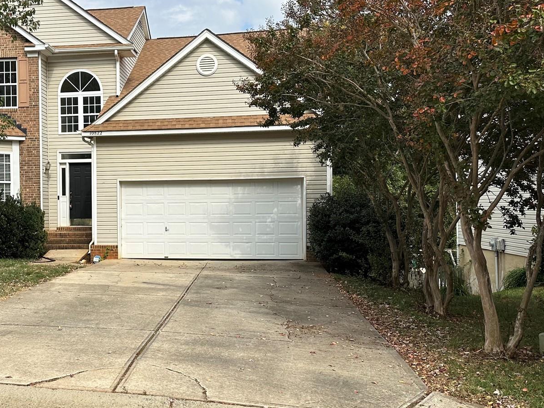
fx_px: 644
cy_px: 207
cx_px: 135
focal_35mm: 41
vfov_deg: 35.1
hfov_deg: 44.2
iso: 80
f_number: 1.78
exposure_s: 1/3597
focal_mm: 6.86
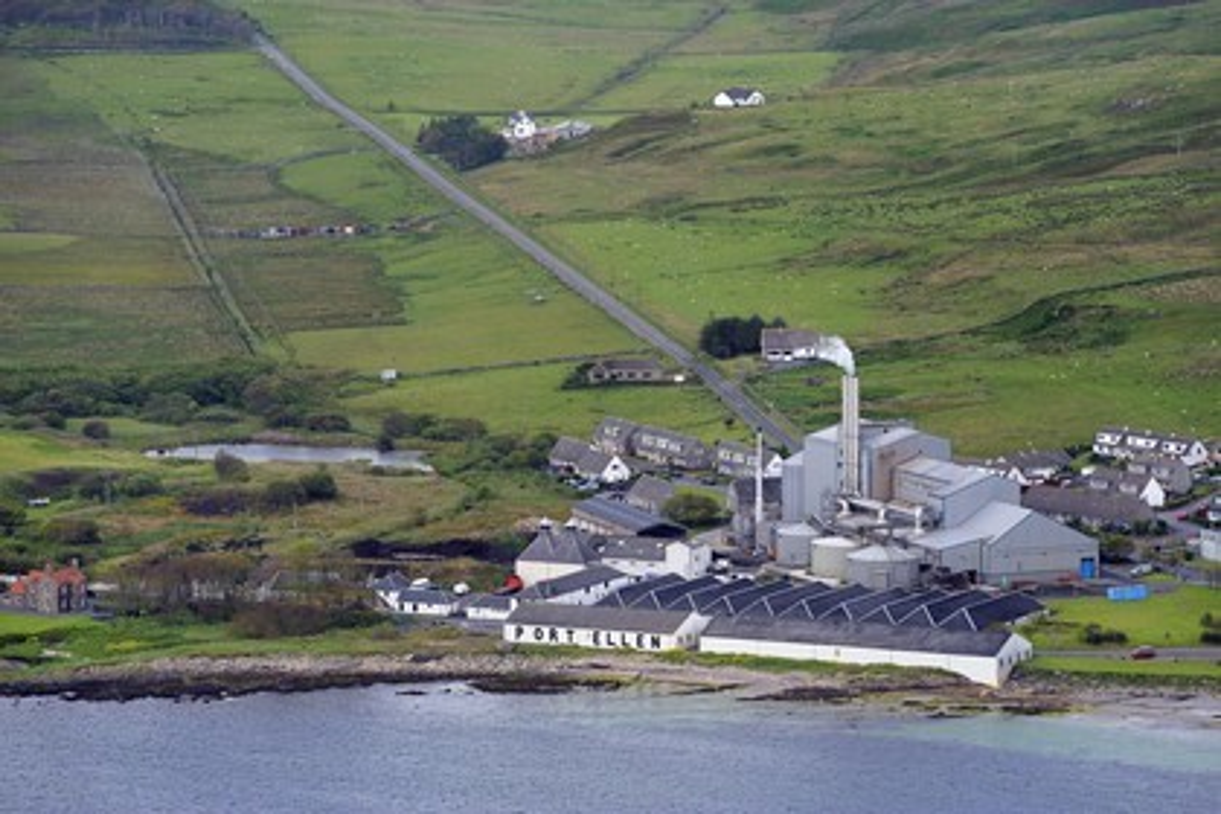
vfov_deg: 6.9
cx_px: 610
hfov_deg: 10.3
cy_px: 407
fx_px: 6783
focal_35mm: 200
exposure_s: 1/800
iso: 400
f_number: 6.3
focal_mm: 200
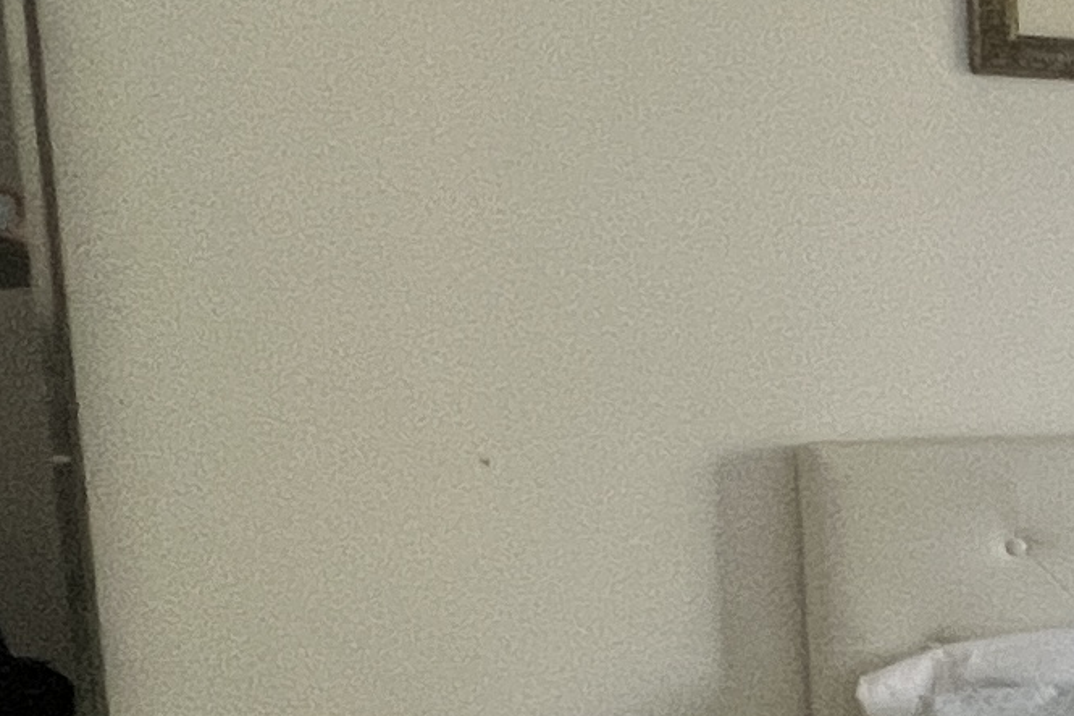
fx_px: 2446
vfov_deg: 16.5
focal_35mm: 82
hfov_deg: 15.2
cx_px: 2526
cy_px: 622
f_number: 1.8
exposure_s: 1/99
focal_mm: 1.57
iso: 125
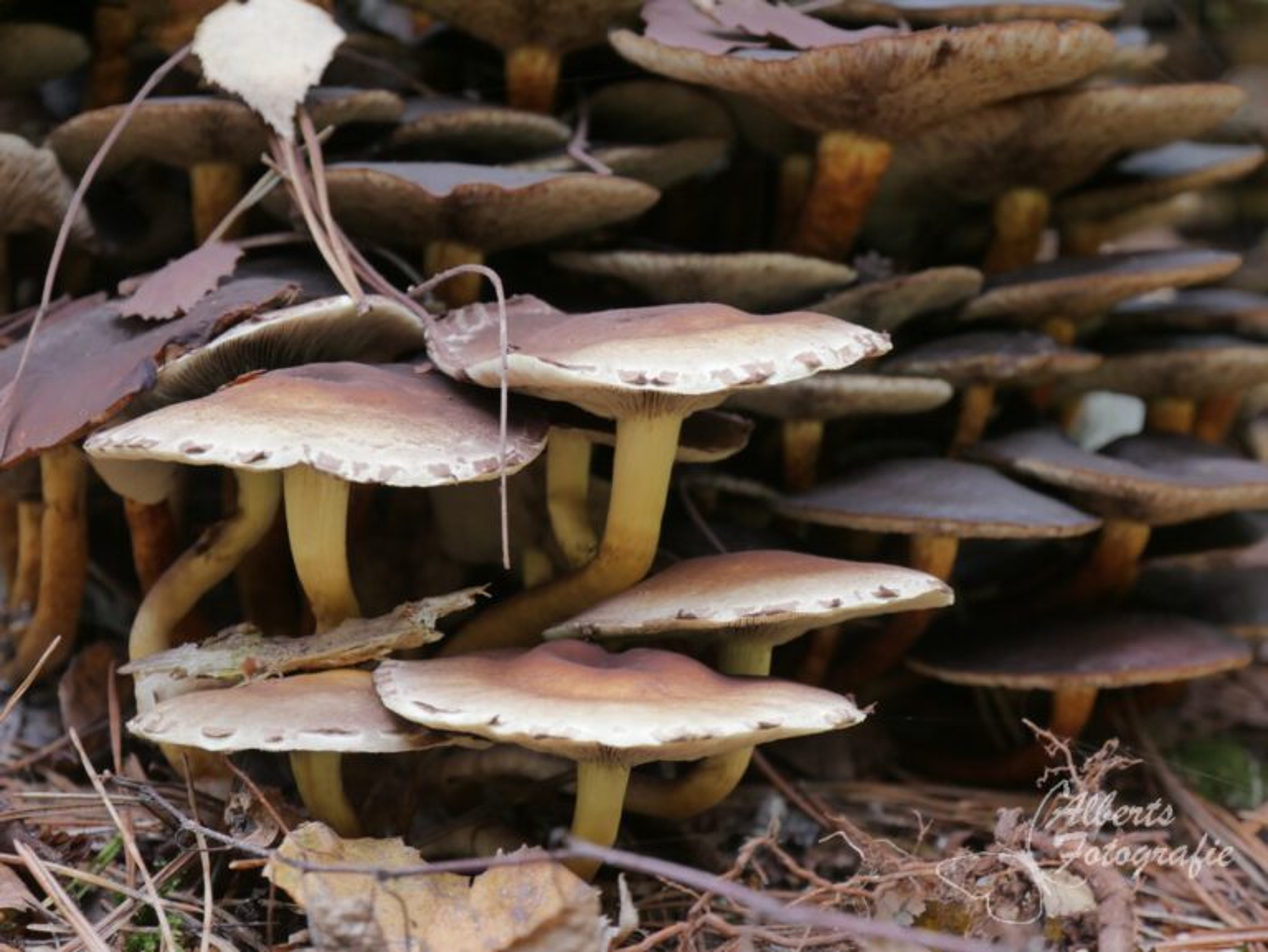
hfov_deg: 15.2
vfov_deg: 11.4
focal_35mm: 130
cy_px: 476
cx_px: 634
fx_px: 4765
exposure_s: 1/15
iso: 200
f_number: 5.3
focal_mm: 65
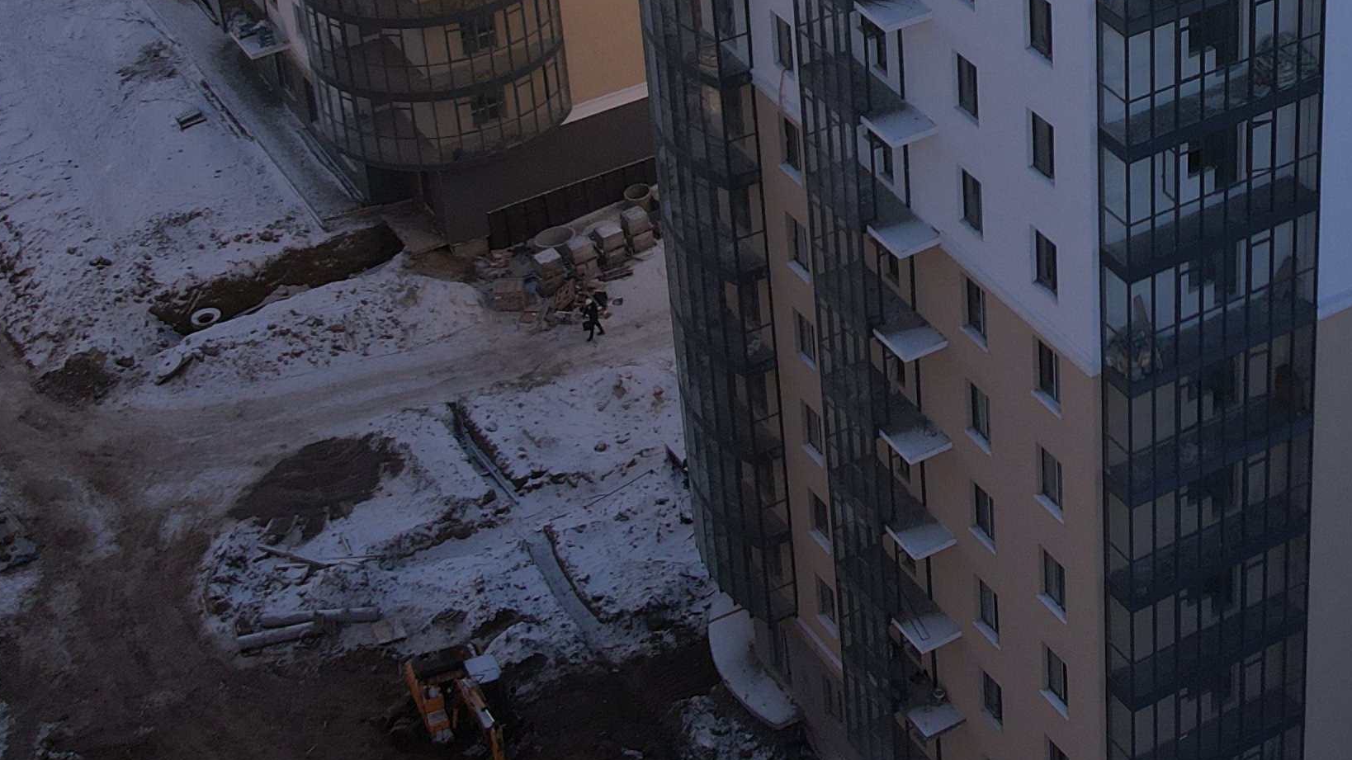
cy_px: -9
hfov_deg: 26.7
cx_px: 1176
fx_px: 2760
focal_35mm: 77
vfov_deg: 15.4
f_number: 2.8
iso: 100
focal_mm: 8.38
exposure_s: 1/100
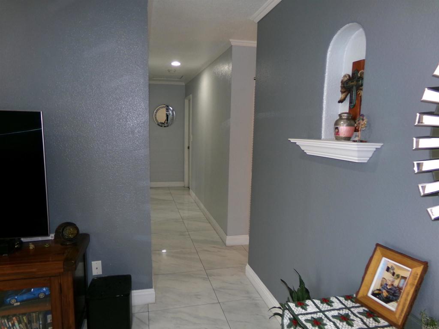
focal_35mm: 24
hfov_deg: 71.6
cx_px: 220
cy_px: 164
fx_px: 304
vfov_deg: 56.8
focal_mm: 4.3
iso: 200
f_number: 3.7
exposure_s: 1/34
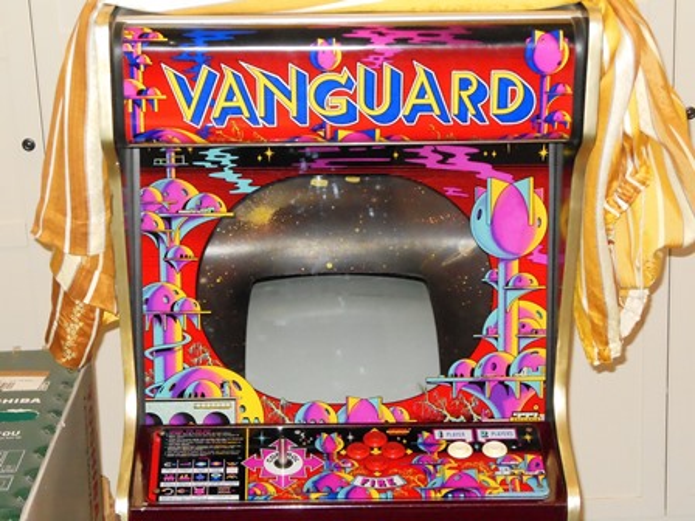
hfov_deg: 25.7
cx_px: 348
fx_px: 1526
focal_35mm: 76
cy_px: 260
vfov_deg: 19.4
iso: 1600
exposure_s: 1/60
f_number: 4.4
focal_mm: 13.6
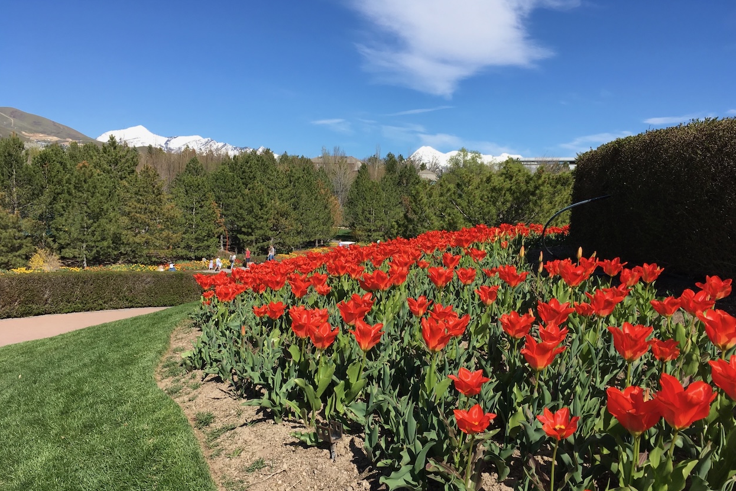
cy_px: 279
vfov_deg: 42.2
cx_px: 377
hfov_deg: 60.3
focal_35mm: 31
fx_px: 634
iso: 25
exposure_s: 1/1637
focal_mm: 4.15
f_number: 2.2
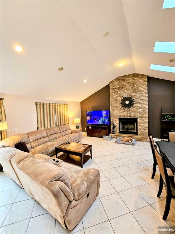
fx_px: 88
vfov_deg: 106.2
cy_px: 117
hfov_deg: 89.9
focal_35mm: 13
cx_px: 88
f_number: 2.2
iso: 160
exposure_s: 1/60
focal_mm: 2.2
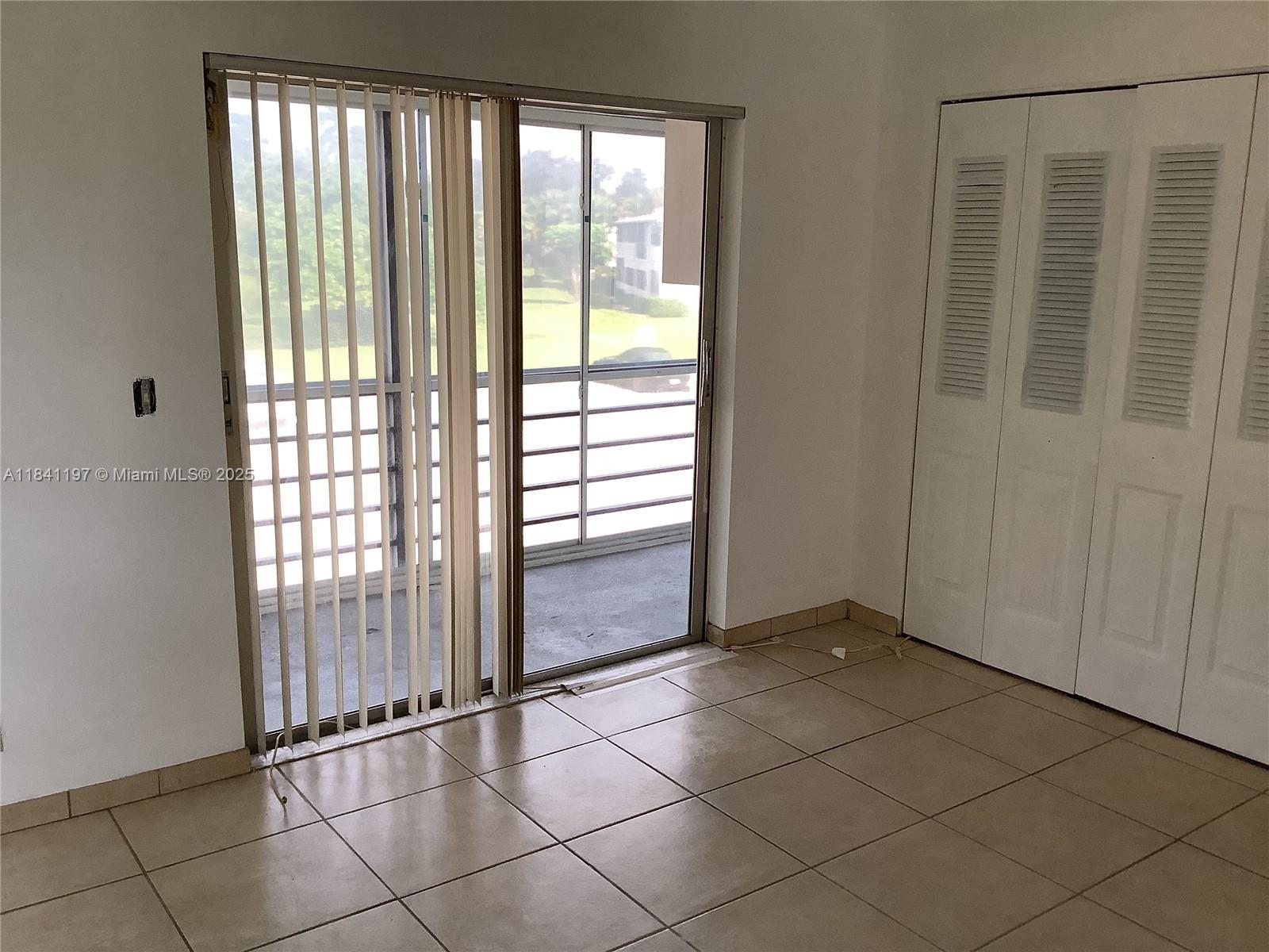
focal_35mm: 31
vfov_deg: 45.4
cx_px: 634
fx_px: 1136
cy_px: 476
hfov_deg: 58.4
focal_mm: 3.3
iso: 100
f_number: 2.4
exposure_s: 1/120
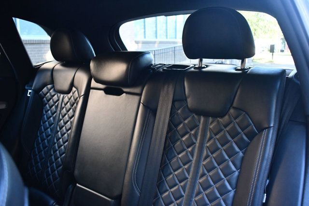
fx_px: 283
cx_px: 154
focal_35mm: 33
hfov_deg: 57.2
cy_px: 103
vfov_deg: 40.0
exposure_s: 1/125
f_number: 3.8
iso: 3200
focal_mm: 22
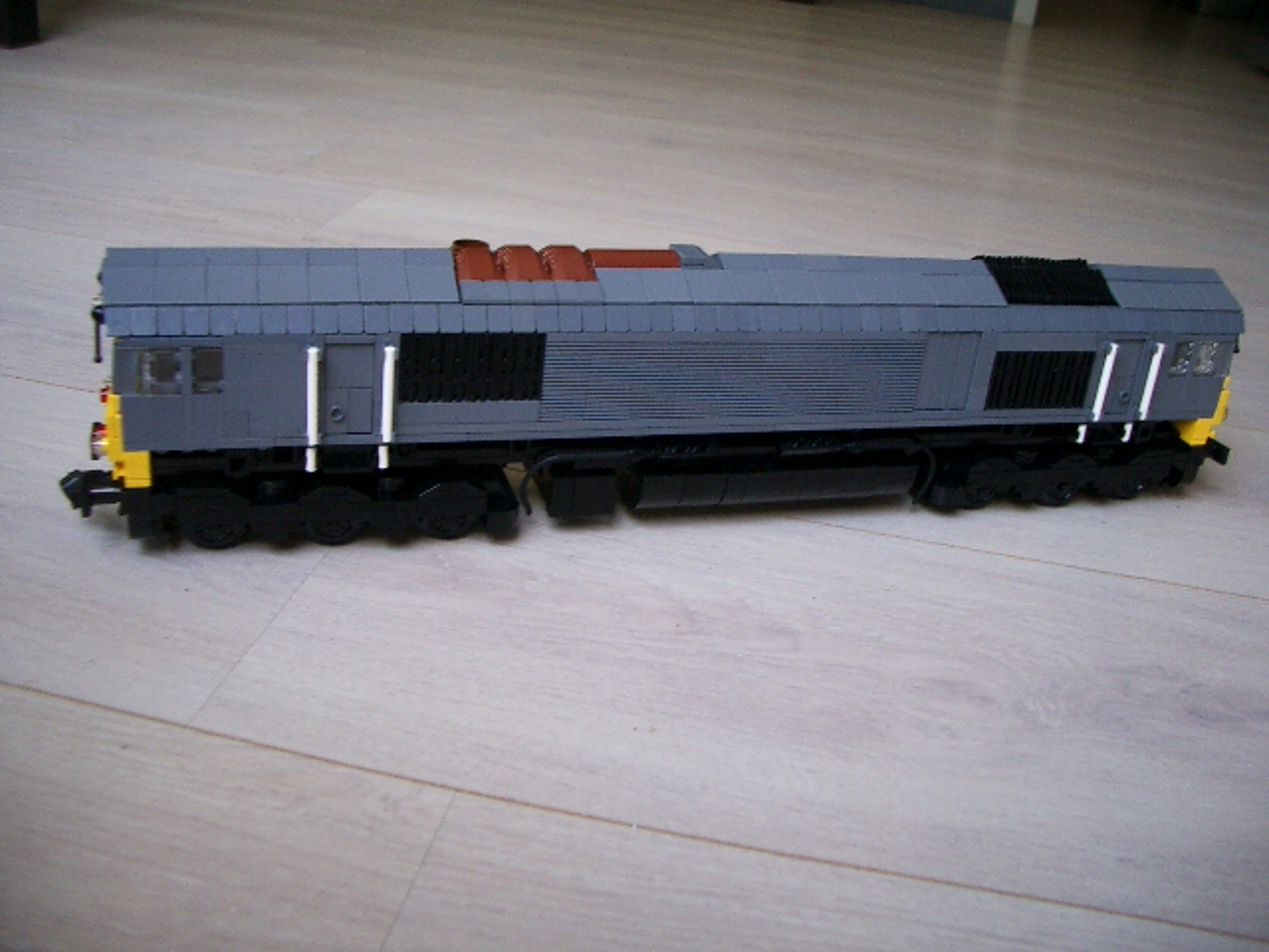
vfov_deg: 40.7
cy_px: 476
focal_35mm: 35
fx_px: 1283
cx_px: 634
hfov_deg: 52.6
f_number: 2.6
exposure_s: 1/50
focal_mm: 5.8
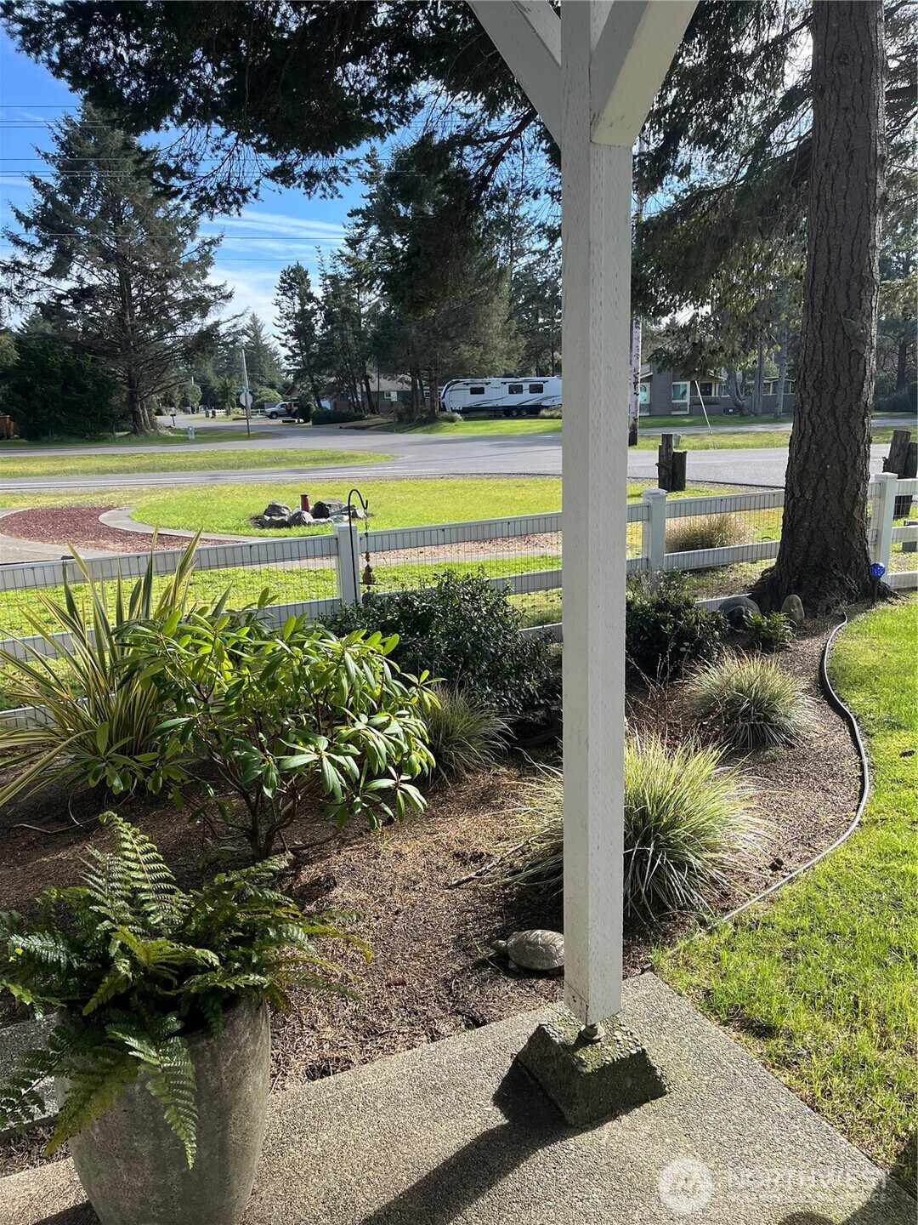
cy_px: 612
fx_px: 919
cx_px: 459
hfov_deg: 53.1
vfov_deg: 67.3
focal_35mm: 26
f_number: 1.6
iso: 50
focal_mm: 5.1
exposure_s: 1/1056
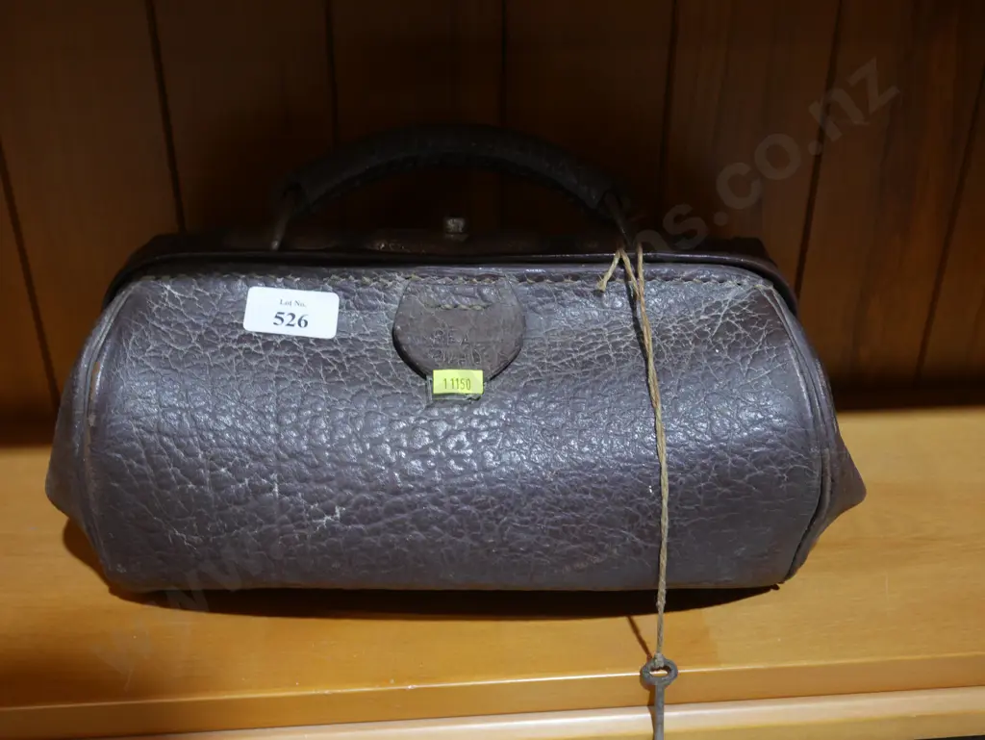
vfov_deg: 37.8
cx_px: 492
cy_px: 370
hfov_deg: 49.0
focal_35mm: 38
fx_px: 1082
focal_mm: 19
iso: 1000
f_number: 5
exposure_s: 1/60
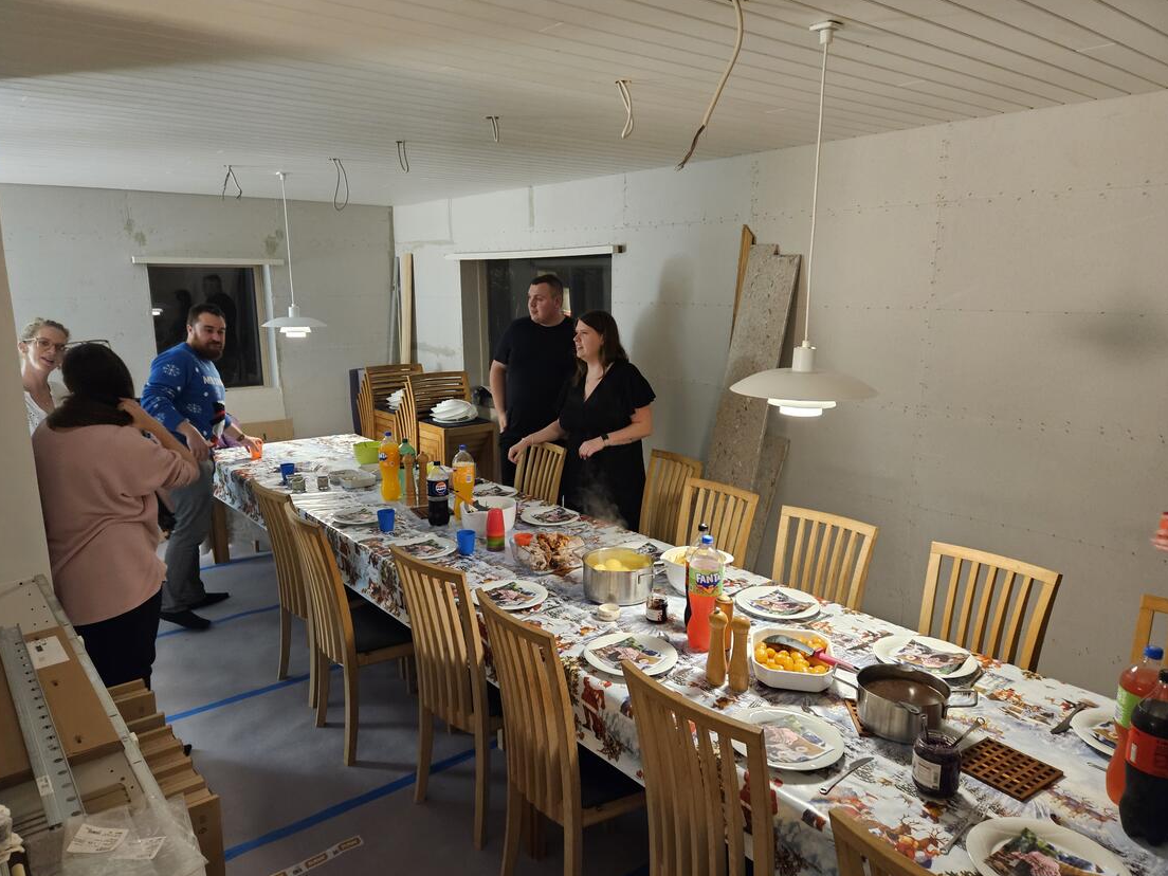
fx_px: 810
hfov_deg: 71.6
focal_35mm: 24
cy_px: 444
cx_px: 564
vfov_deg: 56.8
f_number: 1.8
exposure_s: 1/50
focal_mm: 5.4
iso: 640
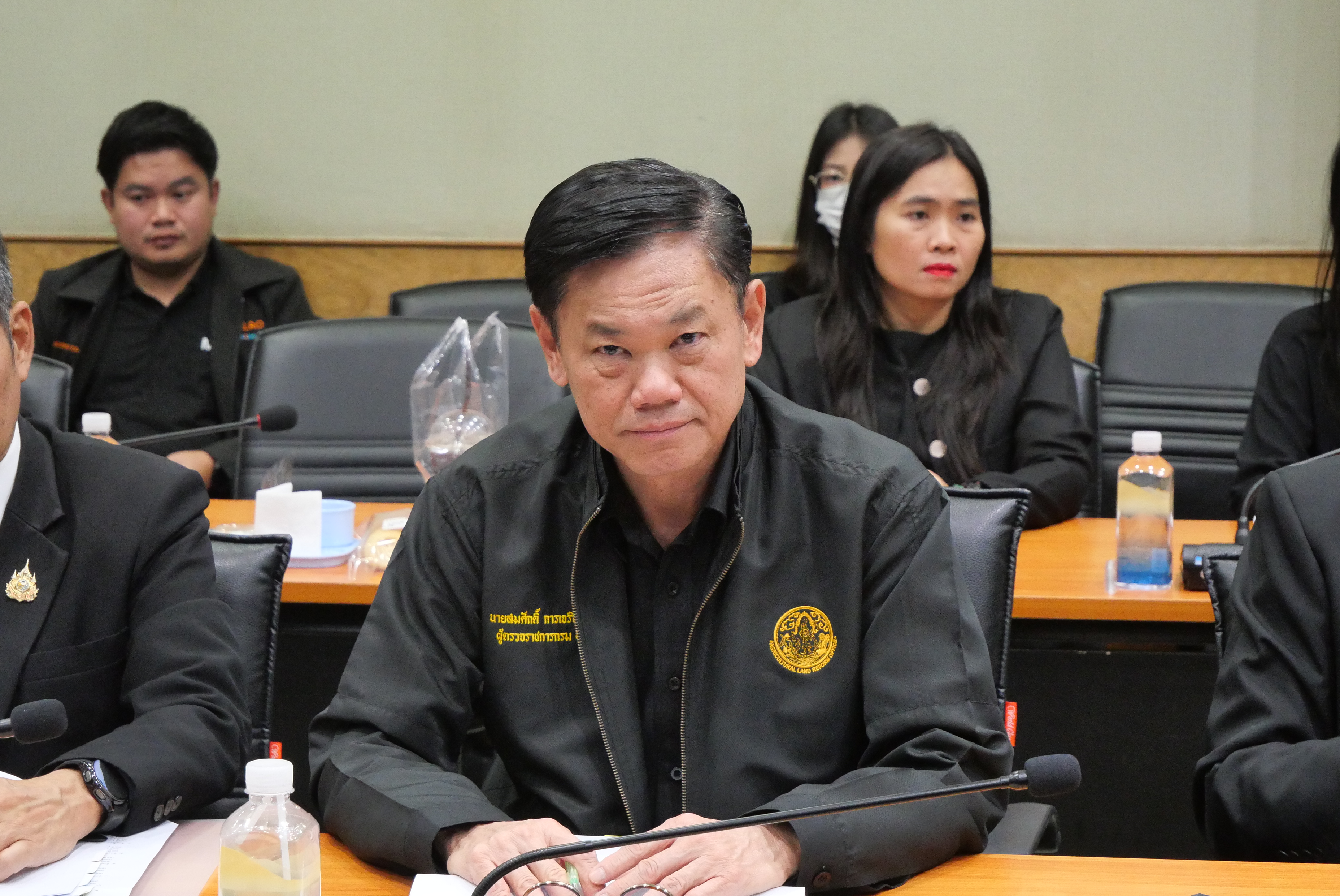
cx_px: 670
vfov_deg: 14.4
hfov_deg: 21.4
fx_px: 3538
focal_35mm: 95
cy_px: 448
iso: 3200
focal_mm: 46
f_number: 5.6
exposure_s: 1/50
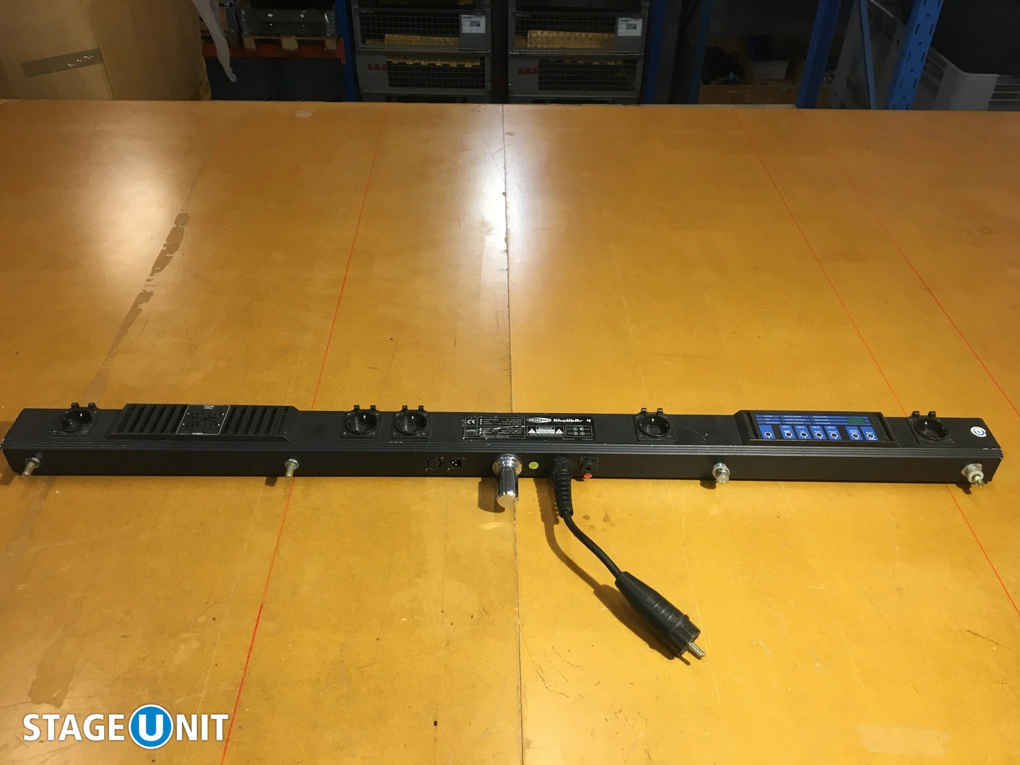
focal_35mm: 29
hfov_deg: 61.7
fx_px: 855
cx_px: 510
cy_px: 382
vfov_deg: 48.2
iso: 80
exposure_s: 1/33
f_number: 2.2
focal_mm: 4.15
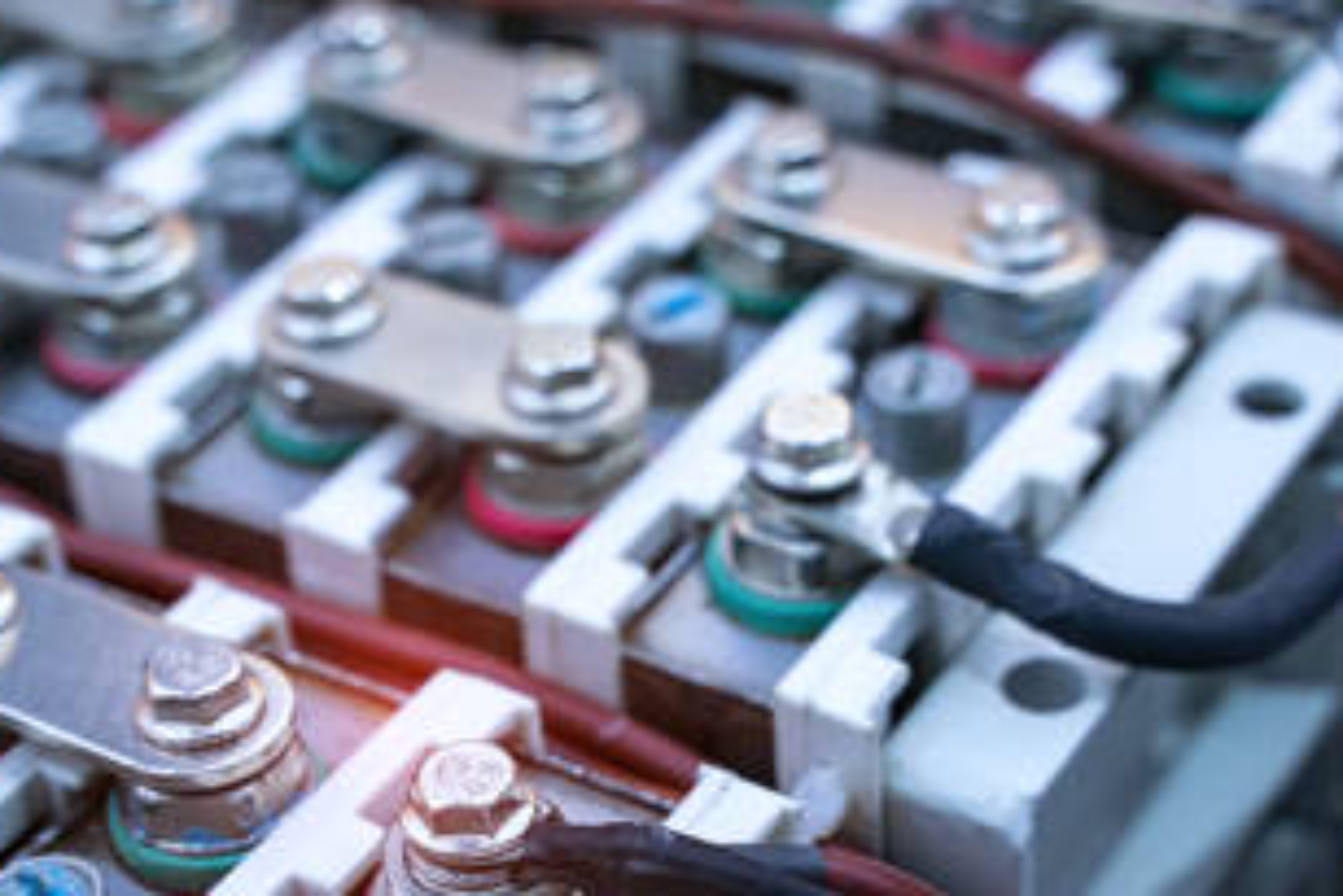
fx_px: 2911
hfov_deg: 26.0
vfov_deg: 17.3
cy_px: 800
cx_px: 612
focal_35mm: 78
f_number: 4
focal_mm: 38
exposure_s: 1/125
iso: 400
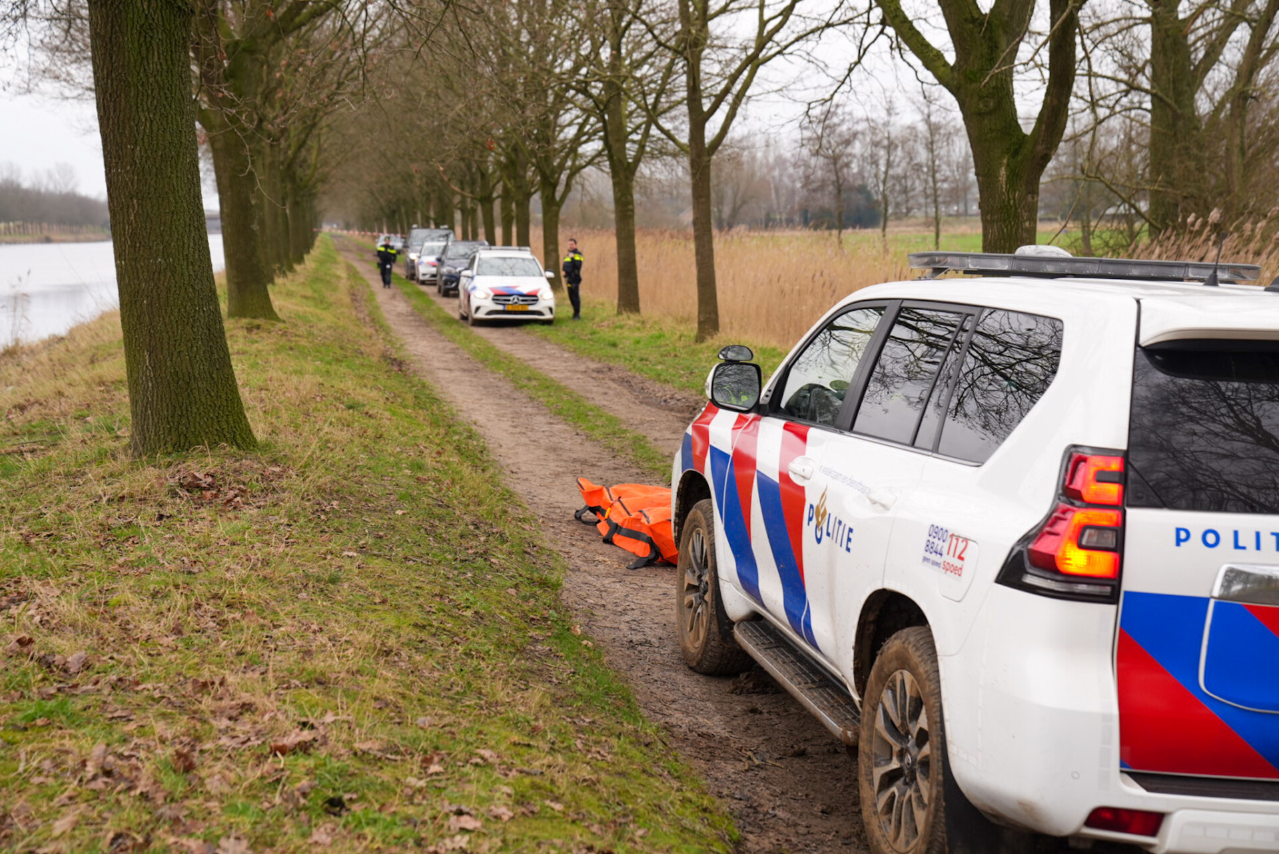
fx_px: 1920
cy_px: 427
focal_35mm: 54
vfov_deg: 25.1
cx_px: 640
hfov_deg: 36.8
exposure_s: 1/160
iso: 250
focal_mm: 54
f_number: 4
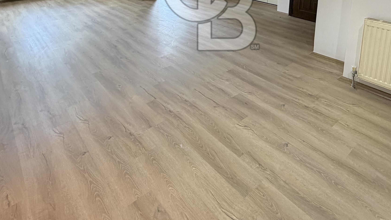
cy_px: -6
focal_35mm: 26
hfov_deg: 71.8
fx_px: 270
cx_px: 212
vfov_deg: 38.7
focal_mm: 2.22
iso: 250
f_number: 2.2
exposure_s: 1/50
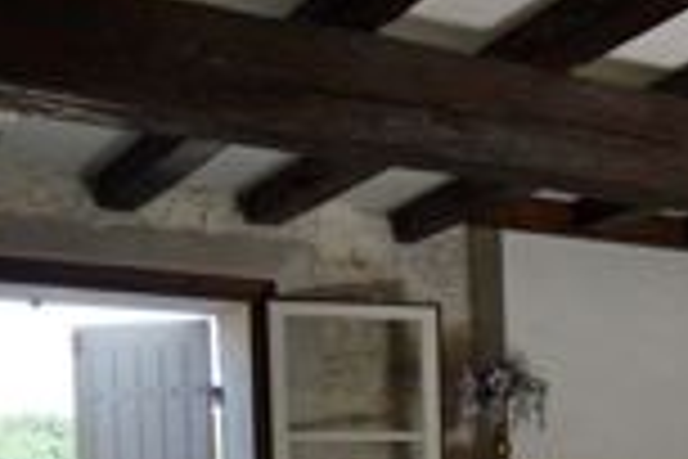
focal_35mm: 69
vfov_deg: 18.5
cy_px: 576
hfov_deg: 23.9
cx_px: 1001
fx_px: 1319
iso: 360
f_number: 5.6
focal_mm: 10
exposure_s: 1/125
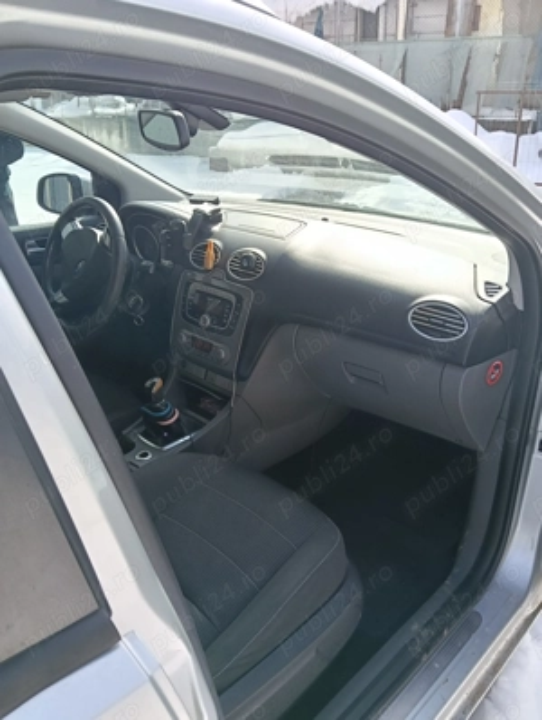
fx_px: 562
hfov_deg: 51.5
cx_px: 271
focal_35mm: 27
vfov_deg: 65.2
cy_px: 360
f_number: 1.8
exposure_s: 1/205
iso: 50
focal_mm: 3.98
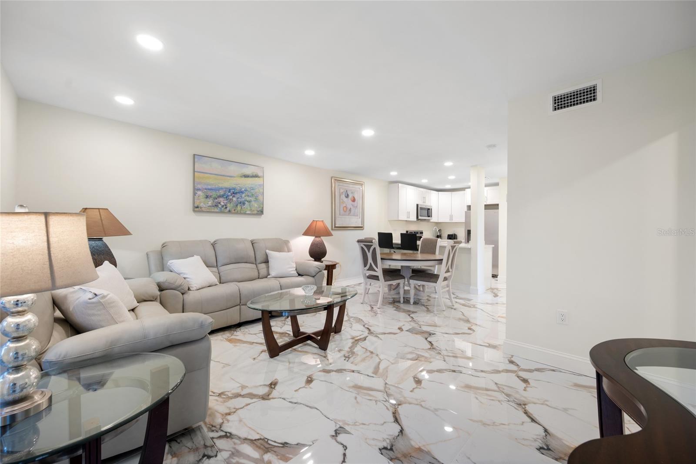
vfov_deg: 81.2
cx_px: 348
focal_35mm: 14
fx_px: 271
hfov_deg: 104.2
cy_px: 232
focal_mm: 14
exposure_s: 1/3
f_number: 6.3
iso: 250
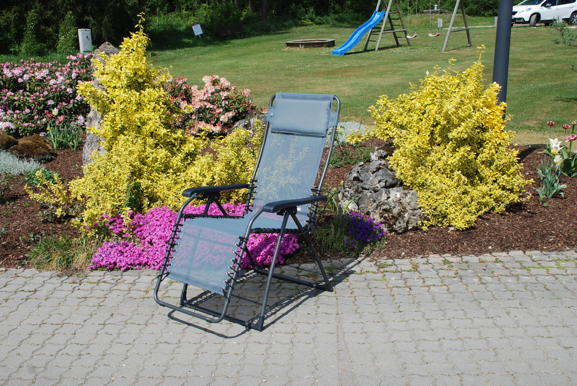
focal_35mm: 39
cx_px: 288
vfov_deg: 34.3
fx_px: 626
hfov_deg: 49.5
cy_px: 193
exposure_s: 1/250
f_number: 8
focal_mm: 26
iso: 100
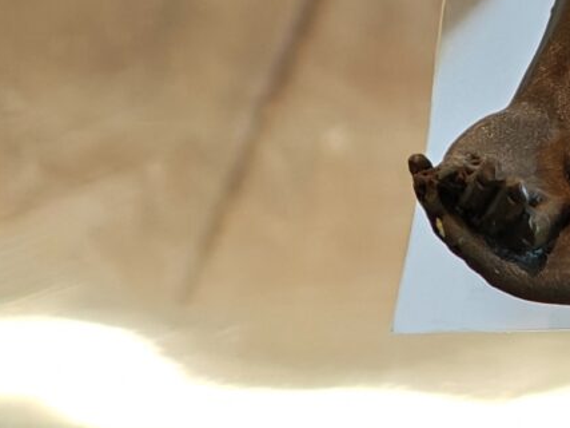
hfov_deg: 4.6
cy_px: -364
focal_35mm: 420
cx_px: 1382
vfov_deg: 3.5
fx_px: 6914
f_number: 1.8
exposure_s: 1/50
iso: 160
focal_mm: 11.5
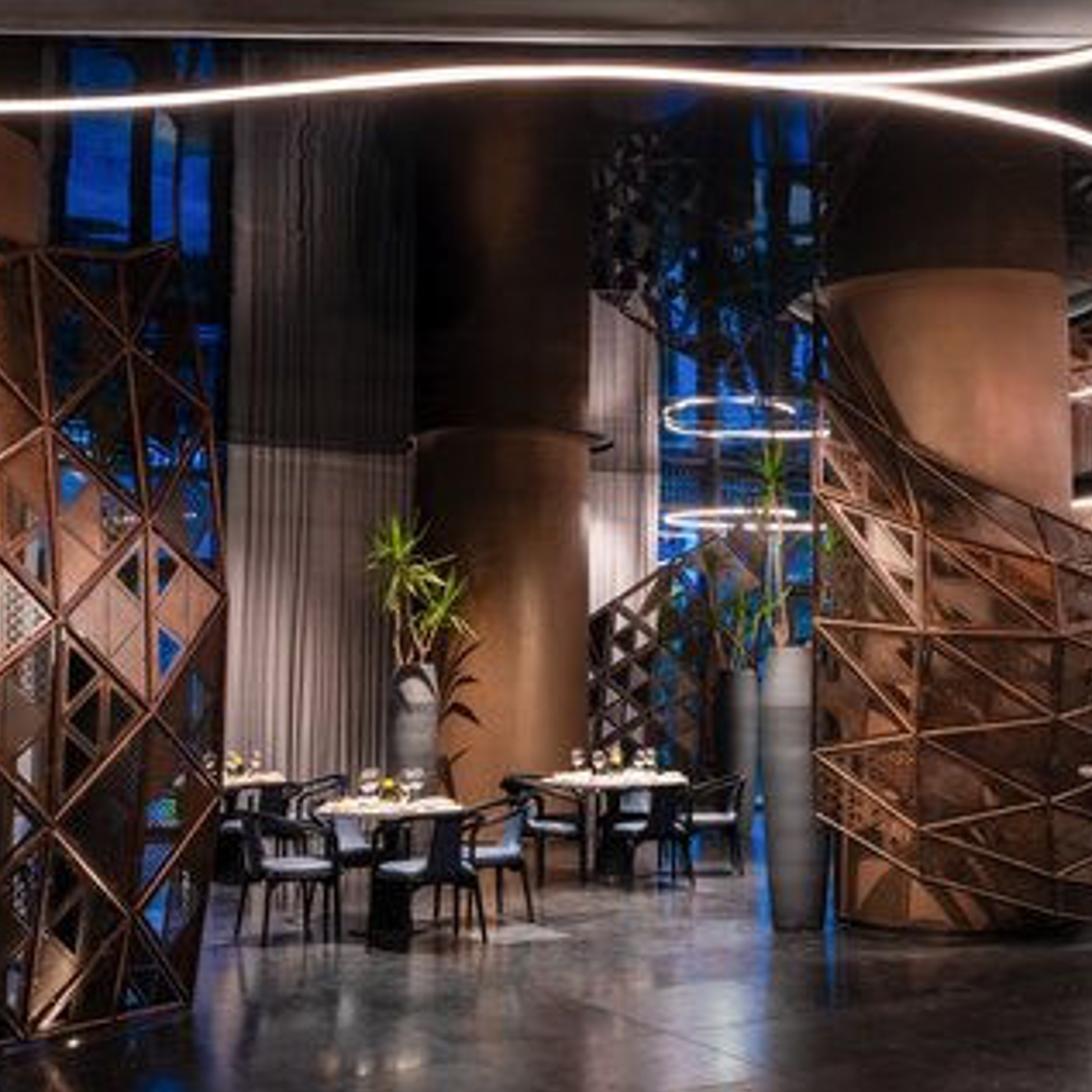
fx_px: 1606
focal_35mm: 45
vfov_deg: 37.6
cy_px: 544
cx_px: 723
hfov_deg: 37.2
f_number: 11
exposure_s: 1/25
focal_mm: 35
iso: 400
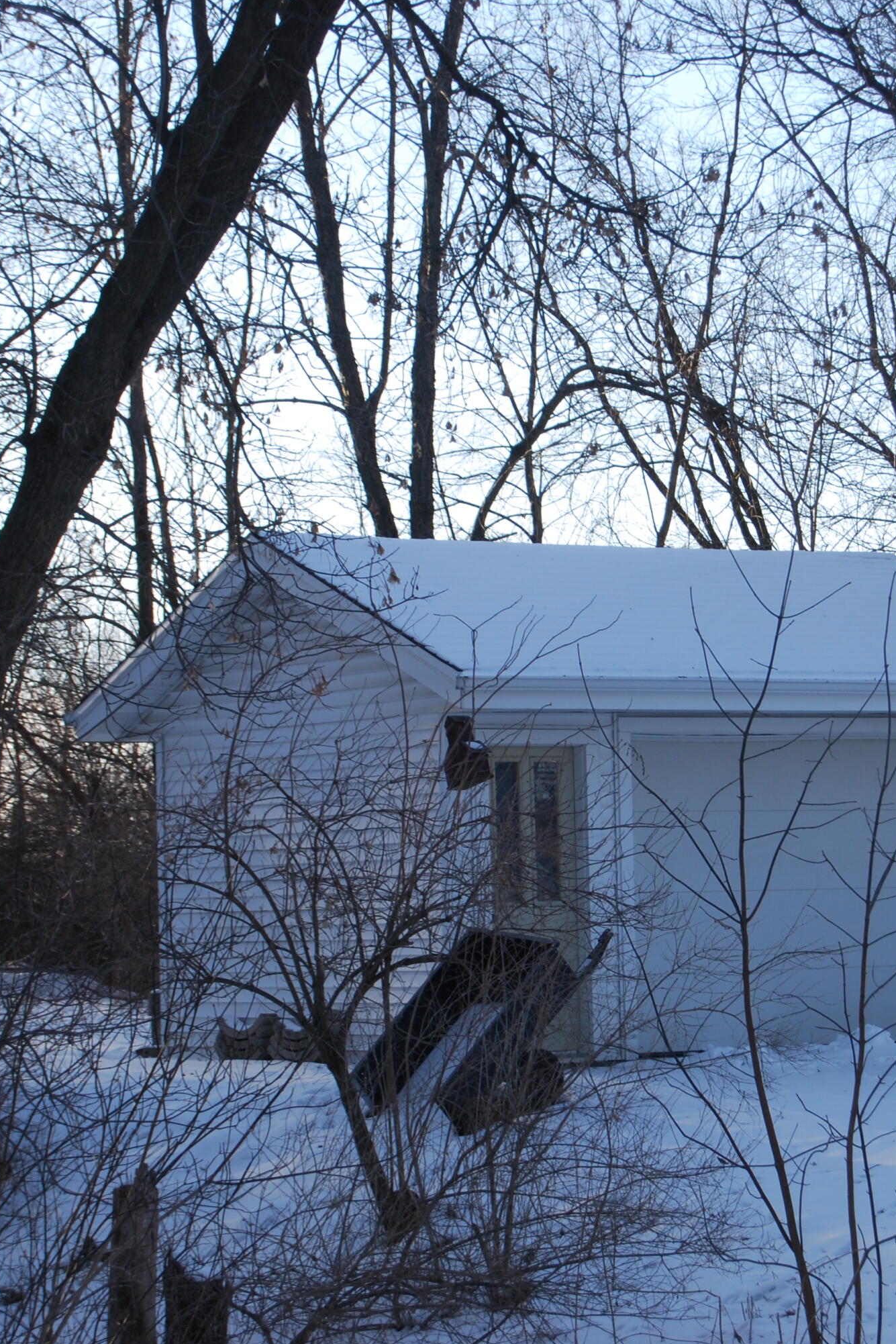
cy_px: 672
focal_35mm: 117
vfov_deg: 17.5
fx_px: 4367
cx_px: 685
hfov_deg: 11.7
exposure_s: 1/160
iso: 100
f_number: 6.3
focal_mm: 52
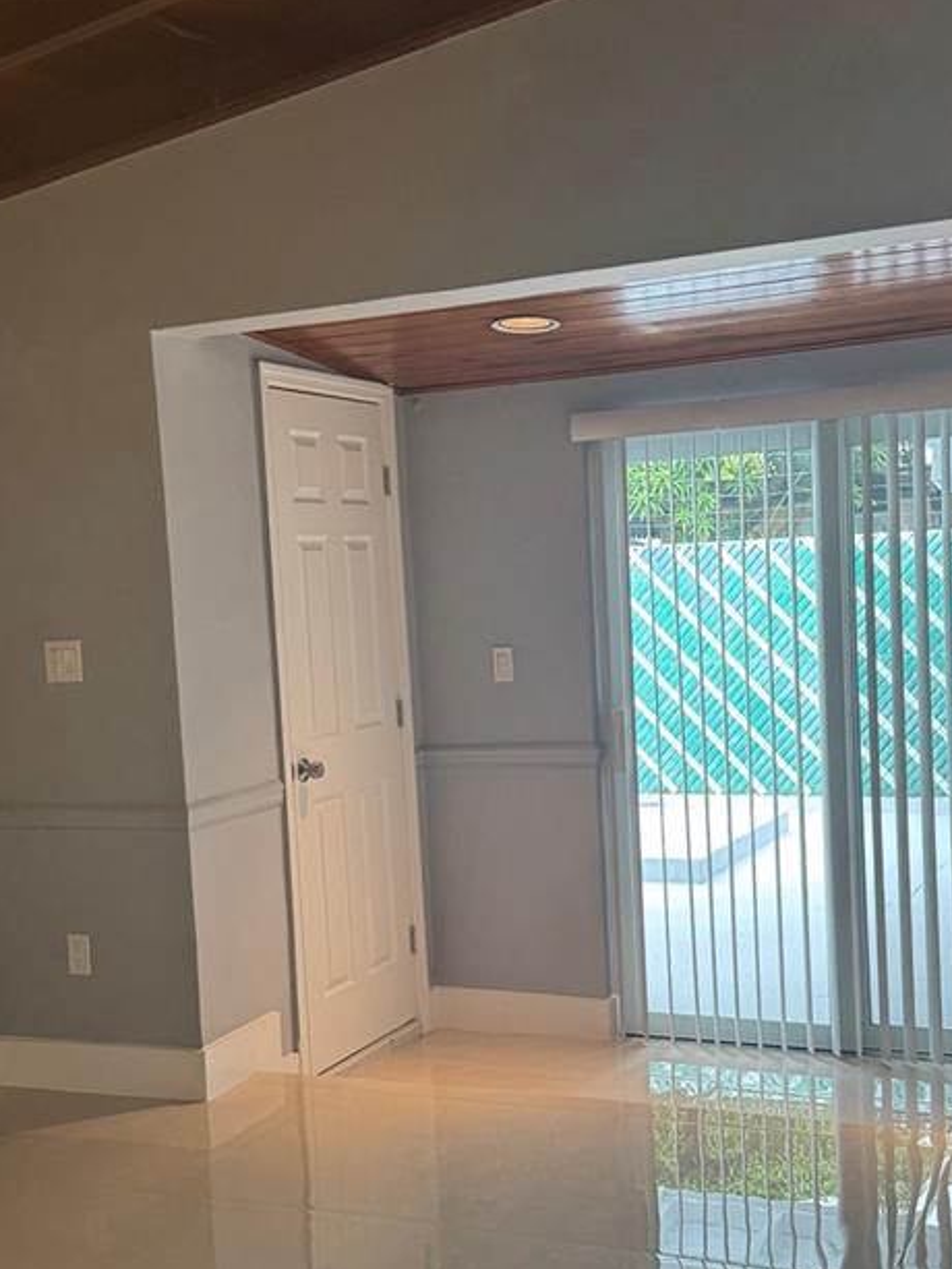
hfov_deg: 30.9
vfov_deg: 40.3
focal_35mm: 47
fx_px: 1723
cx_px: 451
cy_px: 733
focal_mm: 6.76
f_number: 1.78
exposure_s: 1/120
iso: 200
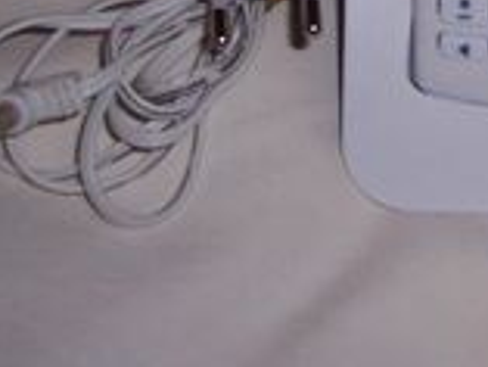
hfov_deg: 18.2
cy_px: -187
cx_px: 535
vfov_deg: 13.4
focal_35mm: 104
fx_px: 1467
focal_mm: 5.6
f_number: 2.7
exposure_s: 1/60
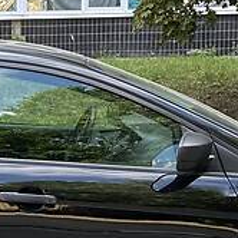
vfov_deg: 15.4
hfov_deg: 15.5
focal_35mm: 111
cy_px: 247
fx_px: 863
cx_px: 10
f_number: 1.8
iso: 32
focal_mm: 4.2
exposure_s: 1/268
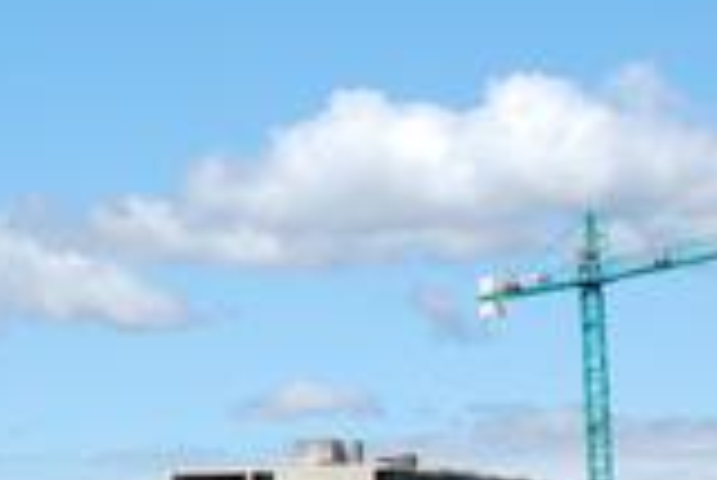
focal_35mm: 195
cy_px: 175
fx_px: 3887
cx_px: -242
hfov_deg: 10.3
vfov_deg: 7.1
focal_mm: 26
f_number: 4
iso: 100
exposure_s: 1/1000
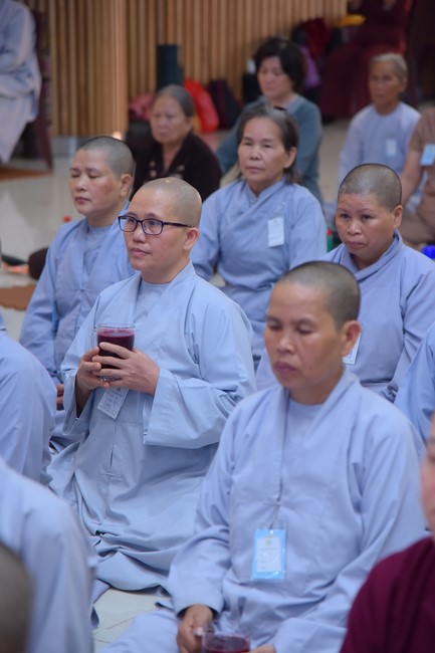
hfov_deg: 11.4
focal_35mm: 120
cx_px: 218
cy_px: 326
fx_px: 2176
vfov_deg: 17.1
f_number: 4
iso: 1250
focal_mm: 120
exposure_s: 1/125
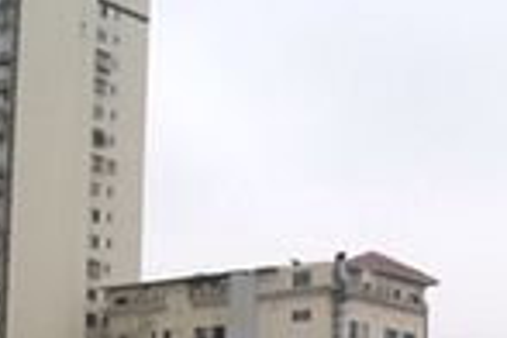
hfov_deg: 21.7
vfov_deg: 14.4
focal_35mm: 92
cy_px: 397
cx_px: 448
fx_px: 1296
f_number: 9
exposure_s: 1/80
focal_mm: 18
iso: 100
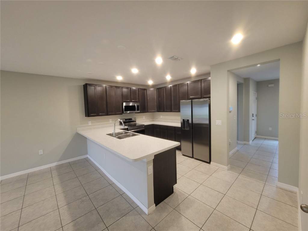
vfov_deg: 89.9
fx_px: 116
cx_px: 154
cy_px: 116
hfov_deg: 106.2
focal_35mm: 13
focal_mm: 2.2
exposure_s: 1/60
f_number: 2.2
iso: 250
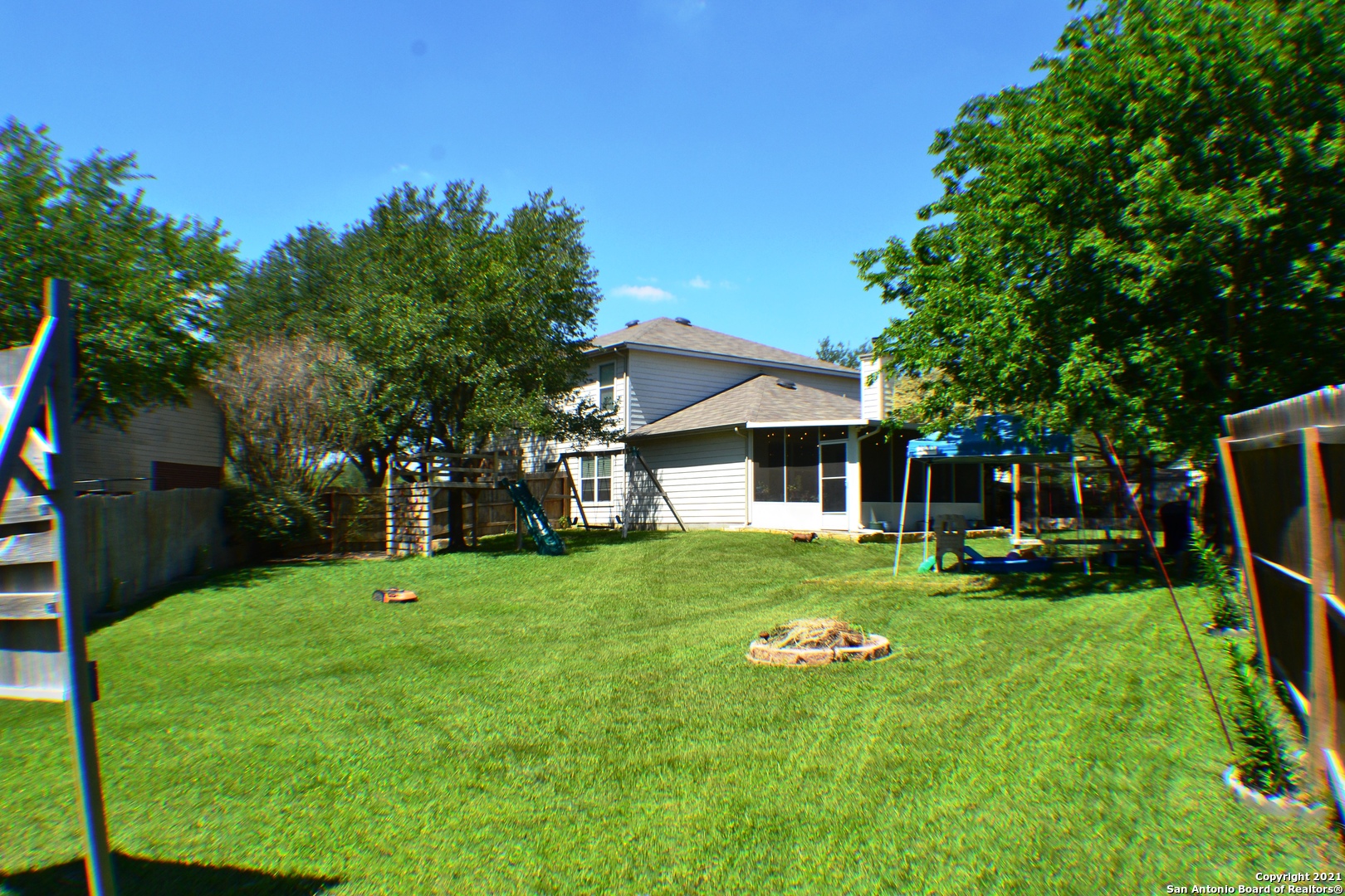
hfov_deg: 57.2
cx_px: 672
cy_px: 448
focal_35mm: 33
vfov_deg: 40.0
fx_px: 1233
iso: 400
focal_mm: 22
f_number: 11
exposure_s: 1/400
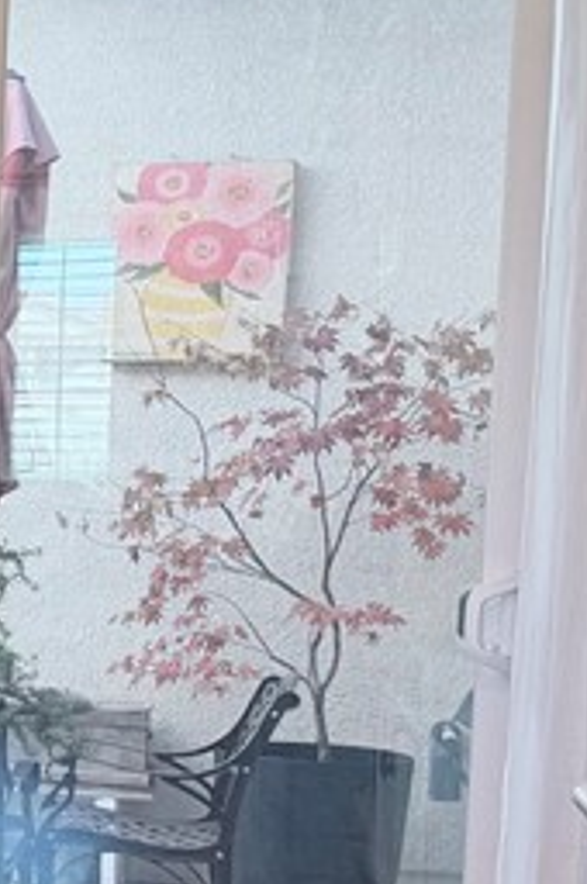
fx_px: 2452
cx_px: -1174
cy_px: 622
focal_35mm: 100
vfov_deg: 20.3
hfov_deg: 10.1
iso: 50
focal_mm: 6.76
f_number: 1.78
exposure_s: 1/129
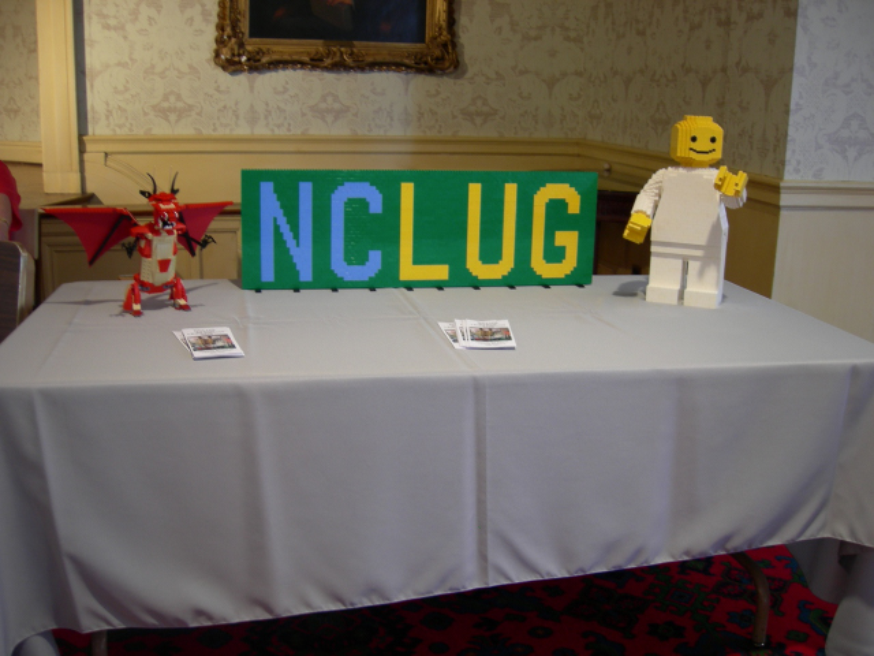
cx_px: 437
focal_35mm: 36
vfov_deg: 39.7
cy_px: 328
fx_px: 909
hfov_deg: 51.4
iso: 107
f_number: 2.7
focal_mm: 7.5
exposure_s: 1/3.9
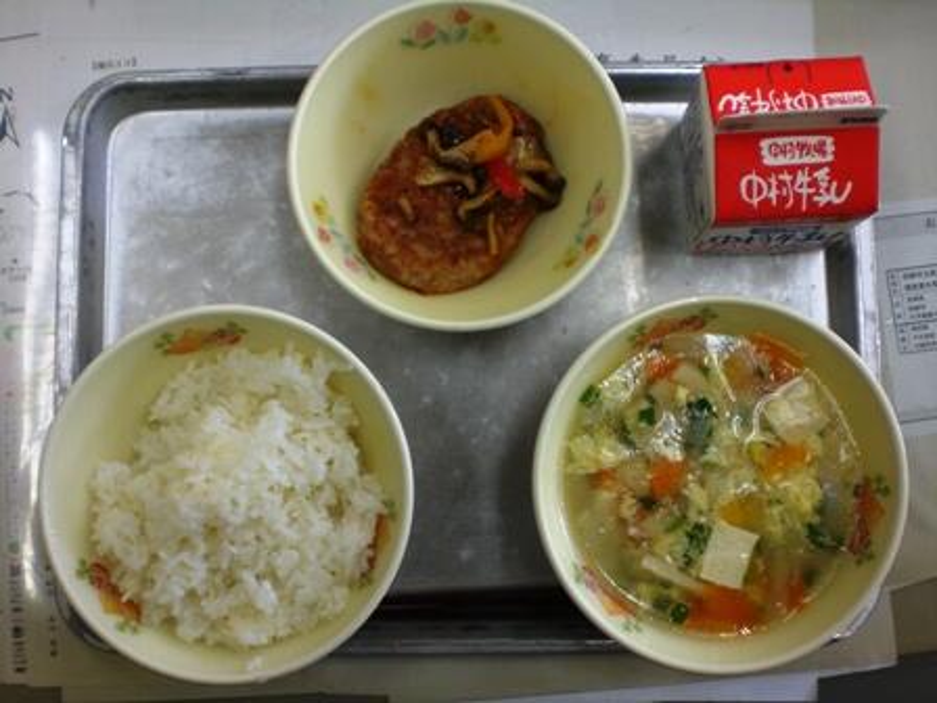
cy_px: 352
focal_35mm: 38
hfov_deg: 49.0
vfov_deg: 37.7
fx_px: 1029
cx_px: 468
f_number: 3.1
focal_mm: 6.3
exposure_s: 1/100
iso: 100
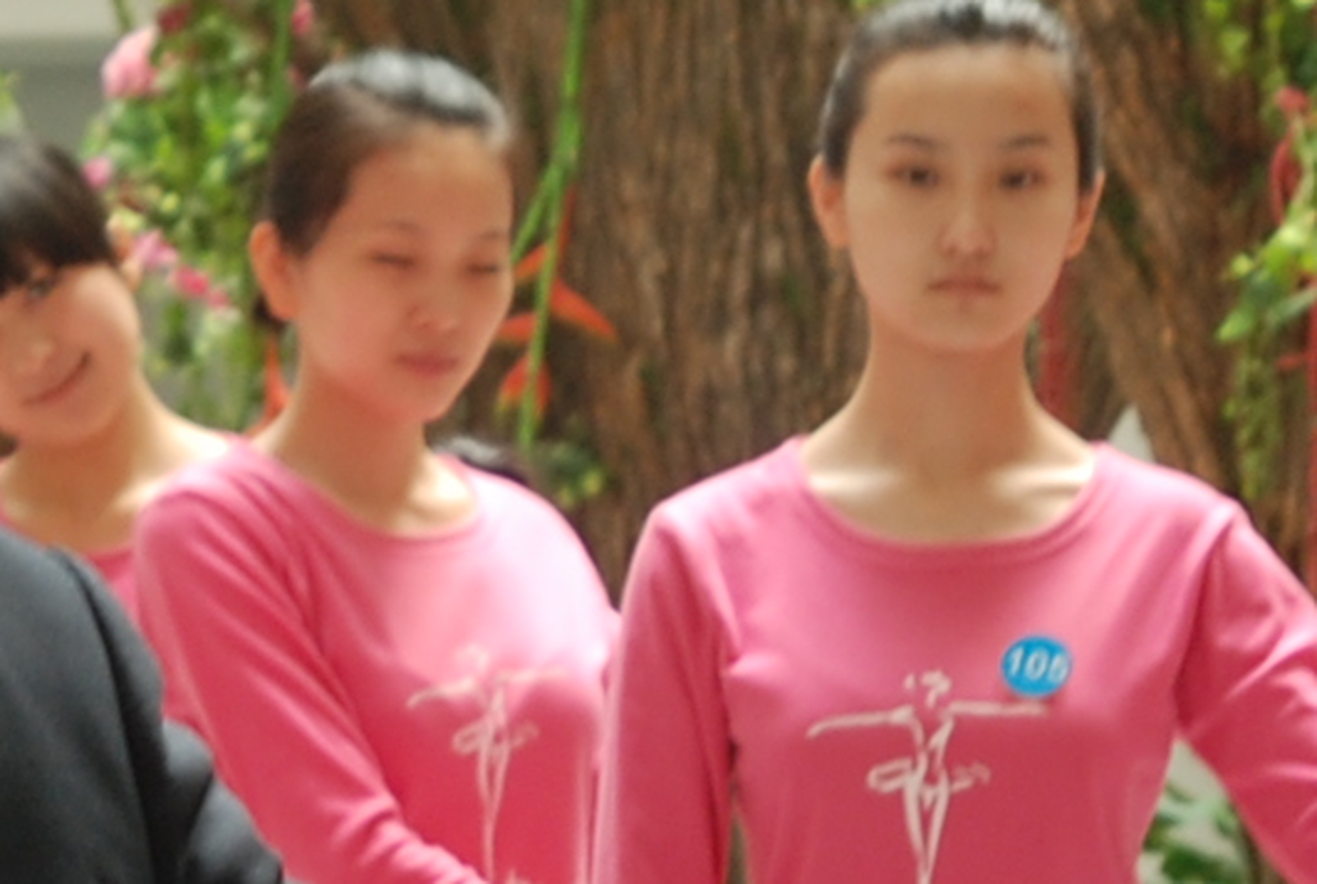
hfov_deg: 7.2
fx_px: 10473
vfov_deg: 4.8
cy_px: 899
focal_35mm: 286
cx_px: 54
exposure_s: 1/30
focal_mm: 35
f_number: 5
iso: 200
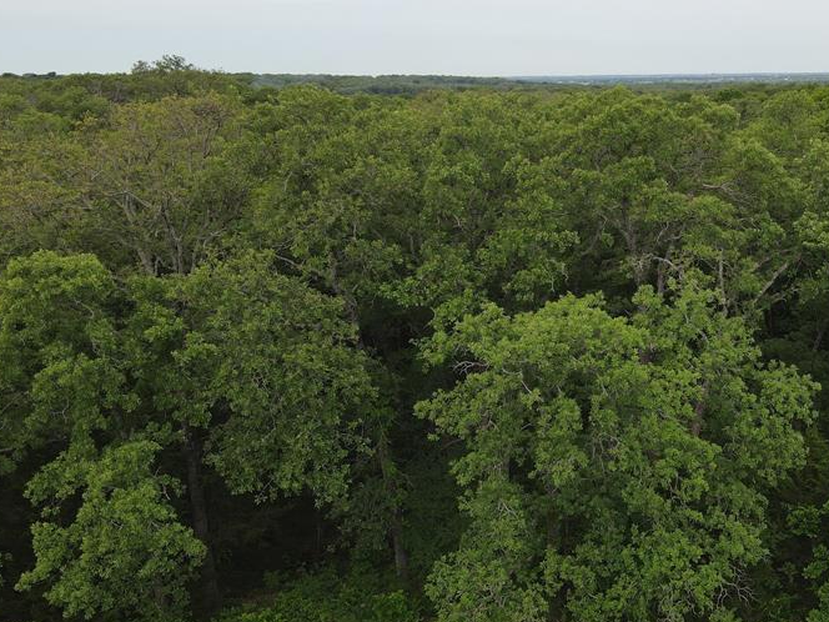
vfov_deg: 38.6
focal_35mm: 37
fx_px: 886
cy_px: 350
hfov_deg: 48.6
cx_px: 602
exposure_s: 1/400
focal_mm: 4.5
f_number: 2.8
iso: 100
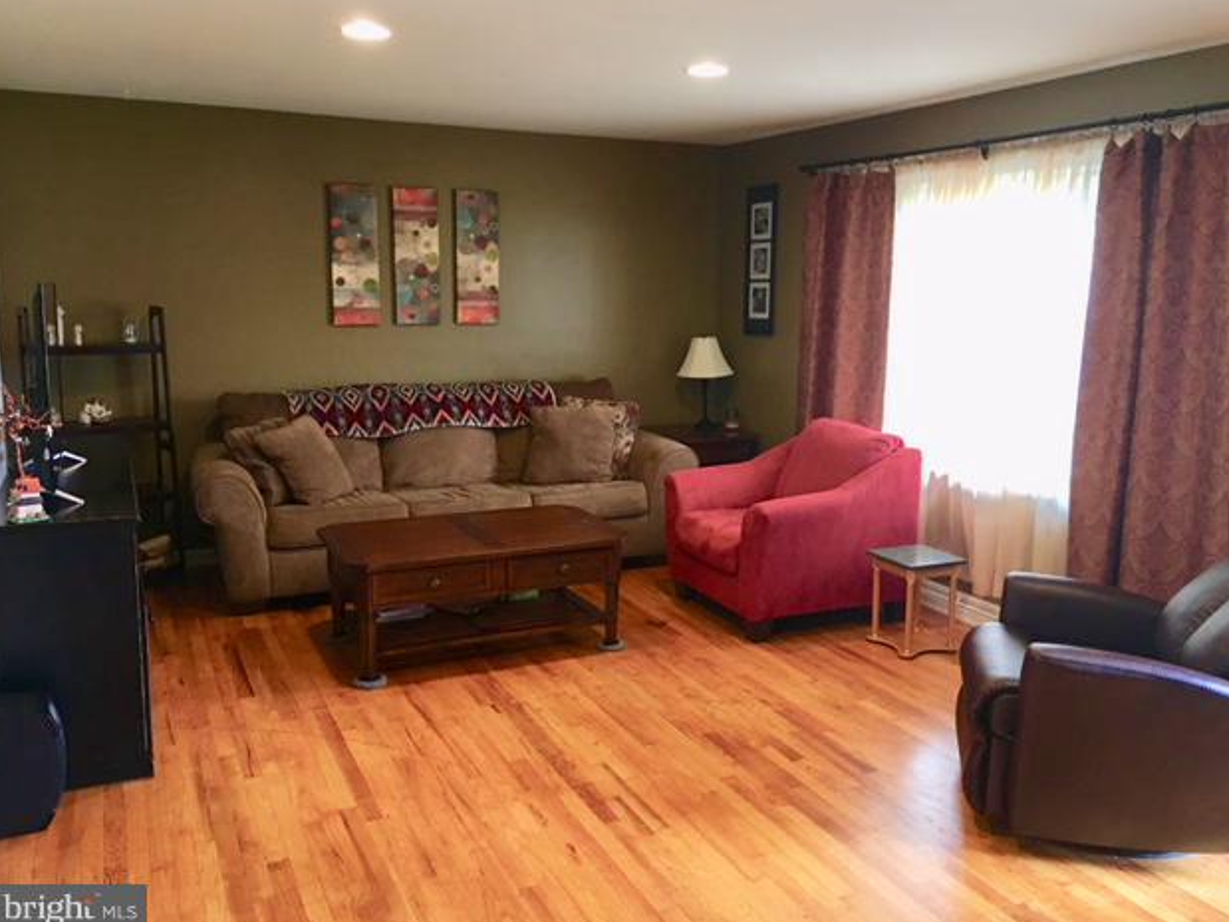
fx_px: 1065
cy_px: 459
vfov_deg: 46.8
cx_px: 627
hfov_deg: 60.0
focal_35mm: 30
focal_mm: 4.15
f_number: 2.2
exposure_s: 1/15
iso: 64
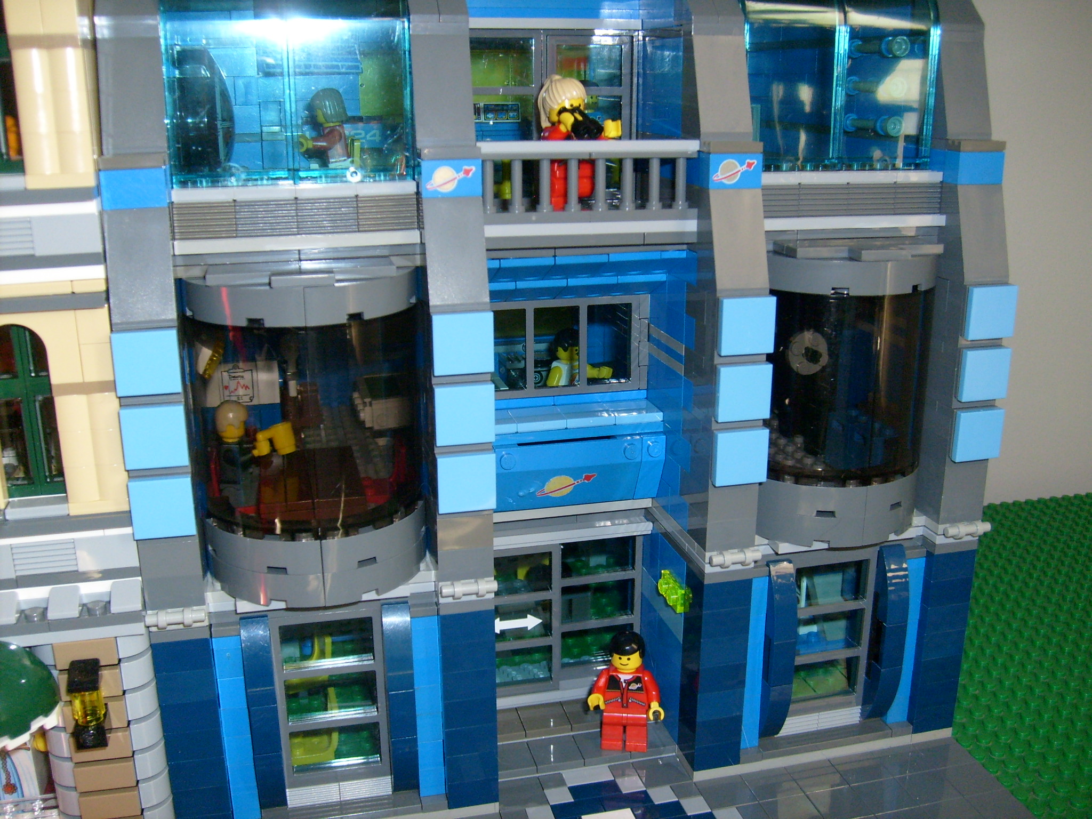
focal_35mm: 35
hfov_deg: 52.6
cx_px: 546
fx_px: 1104
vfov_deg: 40.7
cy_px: 410
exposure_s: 1/45
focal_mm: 5.8
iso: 100
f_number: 2.8
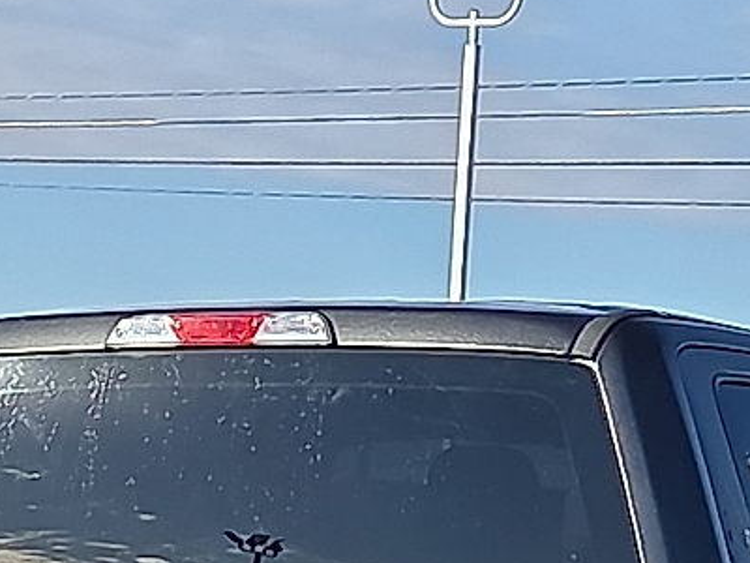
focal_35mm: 192
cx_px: 19
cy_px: 1008
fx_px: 4160
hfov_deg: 10.2
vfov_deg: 7.5
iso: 25
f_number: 1.8
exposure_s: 1/1250
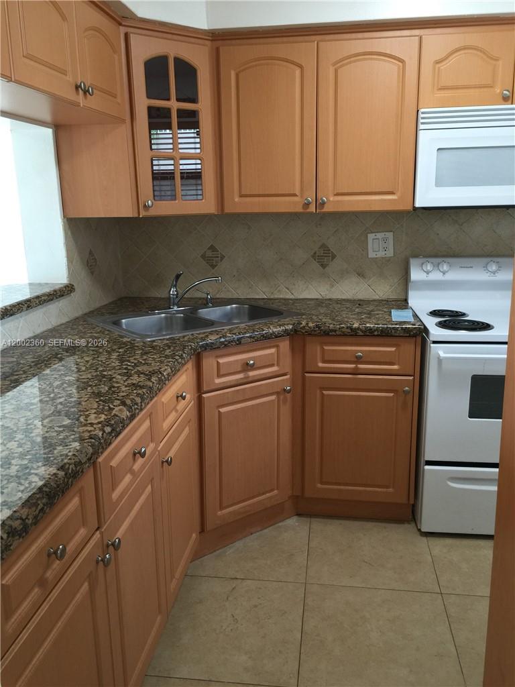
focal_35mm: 29
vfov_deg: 61.7
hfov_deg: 48.2
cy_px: 344
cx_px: 258
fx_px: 575
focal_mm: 4.15
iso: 32
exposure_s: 1/15
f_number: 2.2
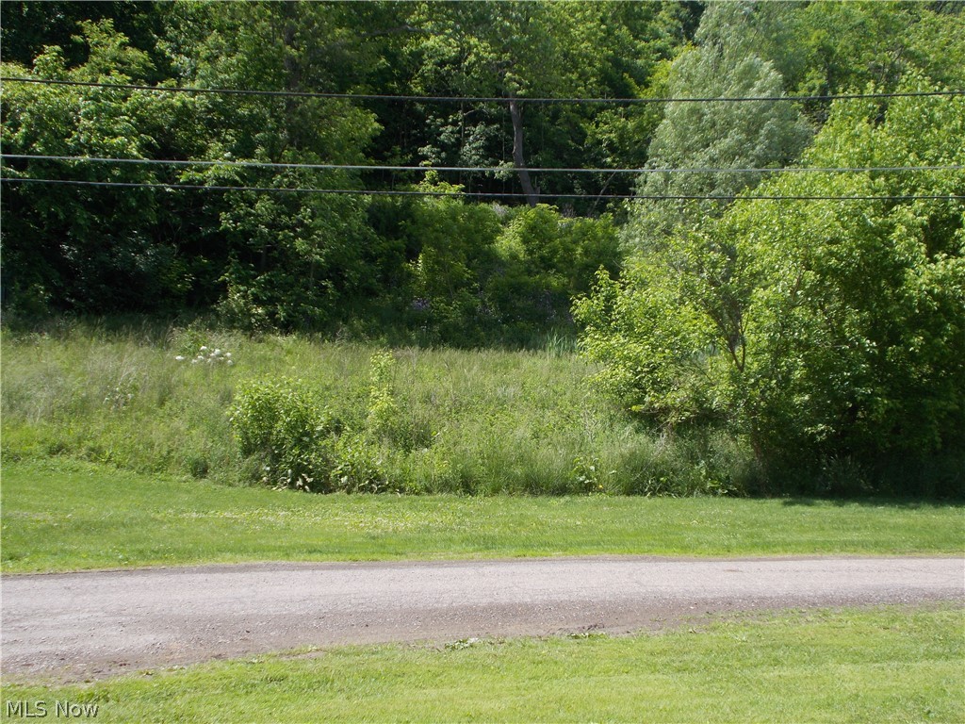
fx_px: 1227
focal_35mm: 44
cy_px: 362
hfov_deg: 42.9
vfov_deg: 32.9
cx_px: 482
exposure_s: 1/400
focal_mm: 7.9
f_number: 4.2
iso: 80
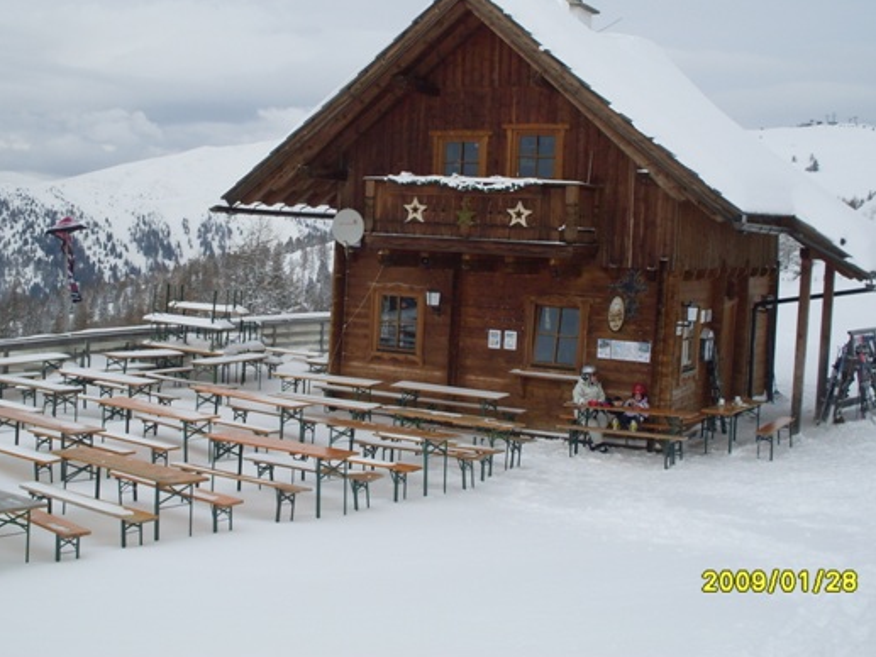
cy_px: 254
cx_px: 376
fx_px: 1190
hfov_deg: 40.3
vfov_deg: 30.8
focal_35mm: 47
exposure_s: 1/250
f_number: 8.4
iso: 80
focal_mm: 6.3
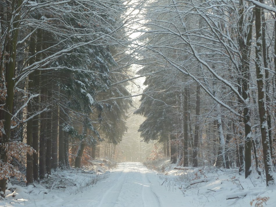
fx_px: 1100
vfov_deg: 10.7
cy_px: 109
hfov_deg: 14.3
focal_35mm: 138
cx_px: 144
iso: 80
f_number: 4.4
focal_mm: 21
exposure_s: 1/80
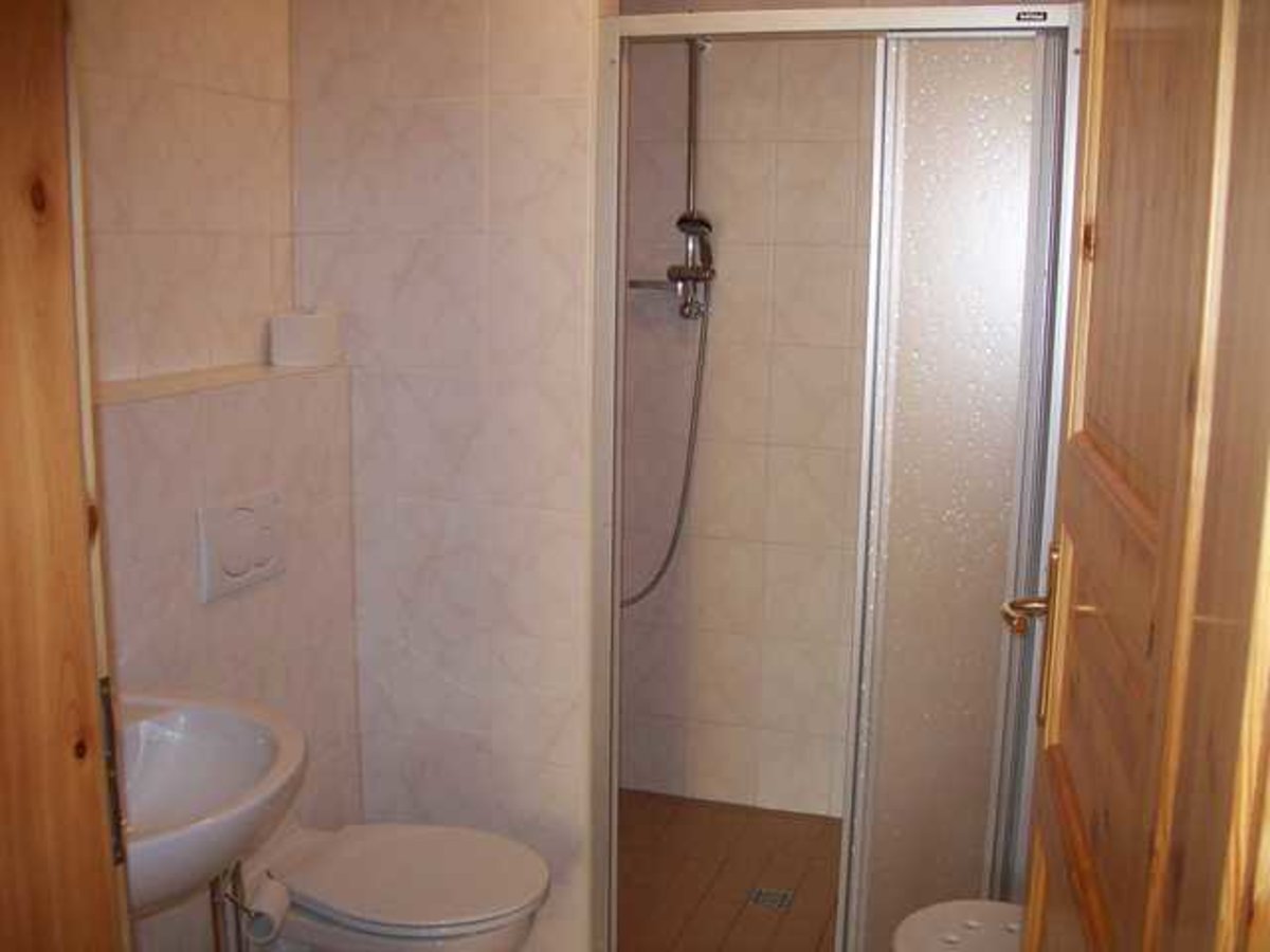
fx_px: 1321
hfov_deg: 51.4
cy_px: 476
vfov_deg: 39.7
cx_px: 635
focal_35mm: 36
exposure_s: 1/64
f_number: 2.7
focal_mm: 6
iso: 200
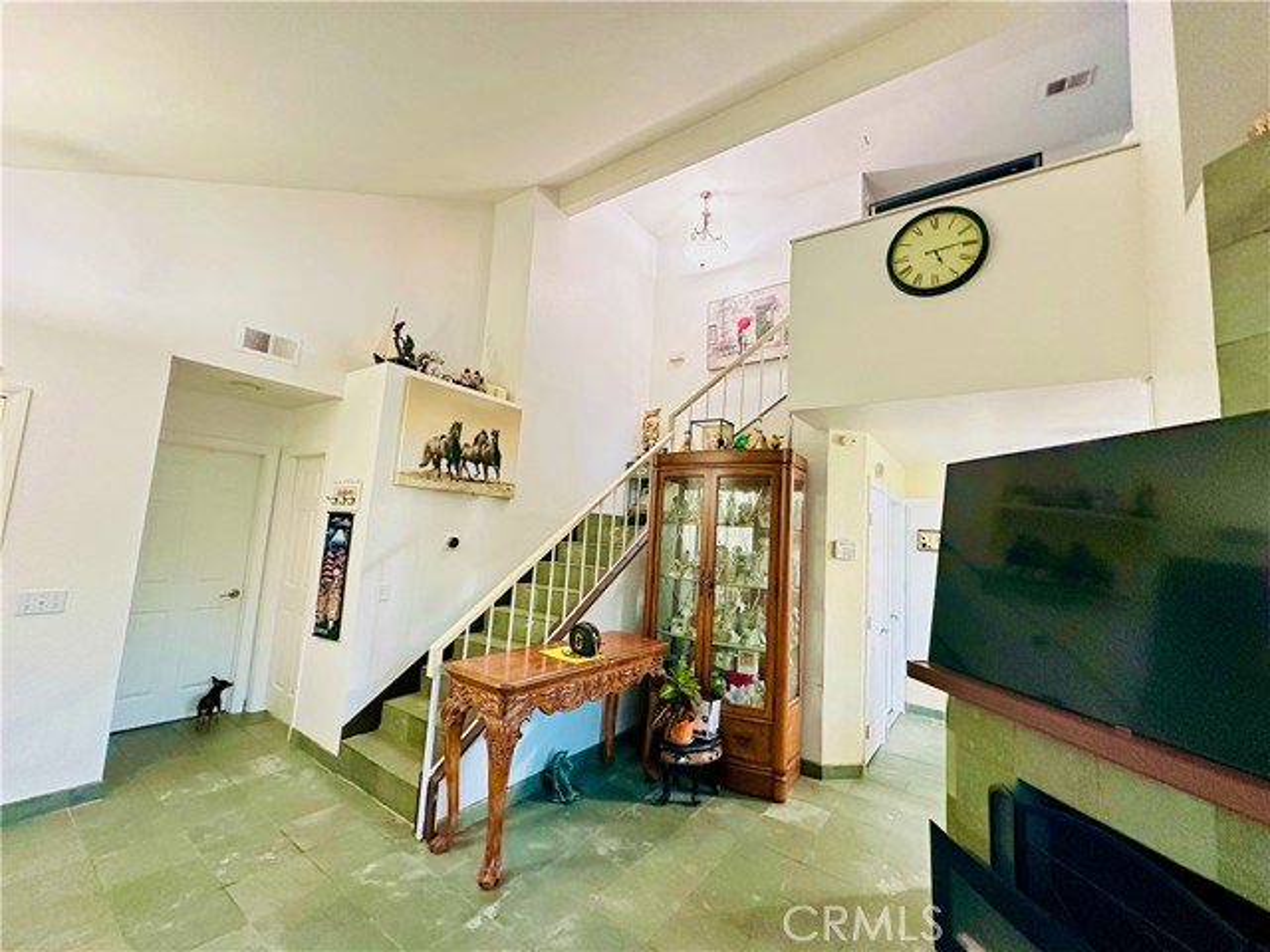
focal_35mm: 14
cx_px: 635
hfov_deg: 102.1
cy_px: 476
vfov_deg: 85.7
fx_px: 514
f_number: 2.2
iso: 1250
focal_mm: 2.22
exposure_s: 1/60
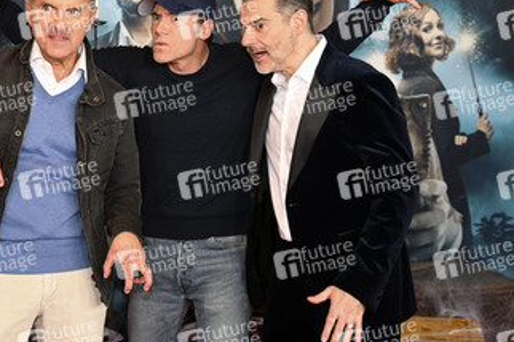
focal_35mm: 70
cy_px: 141
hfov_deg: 28.7
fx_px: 998
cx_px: 176
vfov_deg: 19.4
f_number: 2.8
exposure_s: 1/125
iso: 400
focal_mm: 50
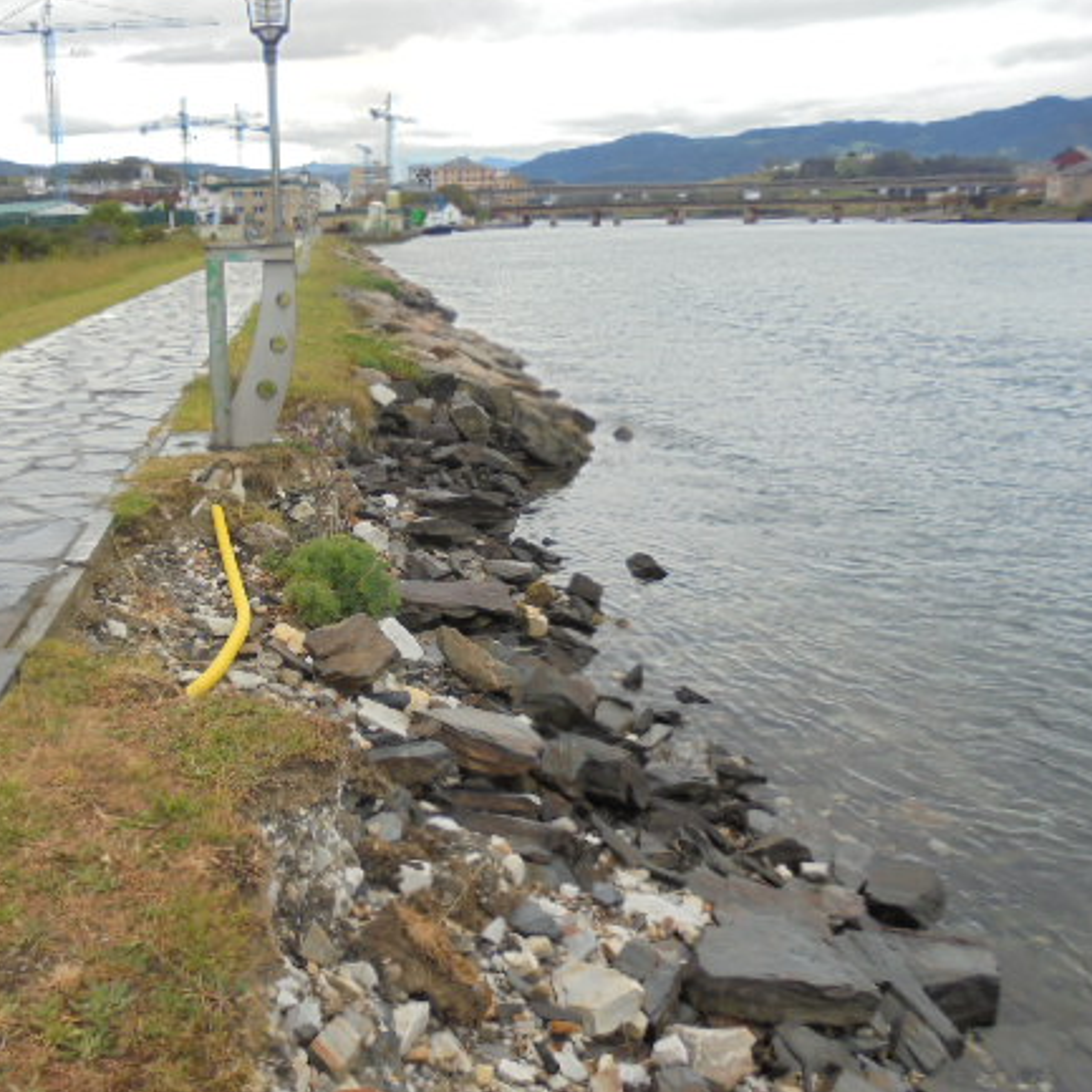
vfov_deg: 48.4
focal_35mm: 34
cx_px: 310
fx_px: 1213
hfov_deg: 47.1
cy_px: 567
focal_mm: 4.6
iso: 100
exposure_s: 1/200
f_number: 3.5
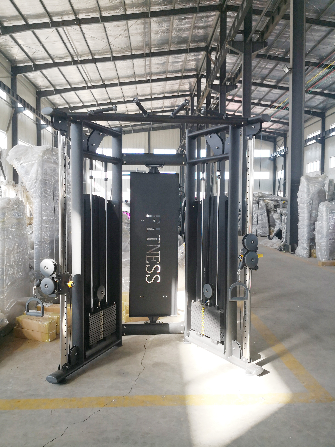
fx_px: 348
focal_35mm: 27
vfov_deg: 65.3
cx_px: 168
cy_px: 224
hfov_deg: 51.4
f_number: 1.6
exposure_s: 1/173
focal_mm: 3.95
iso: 50
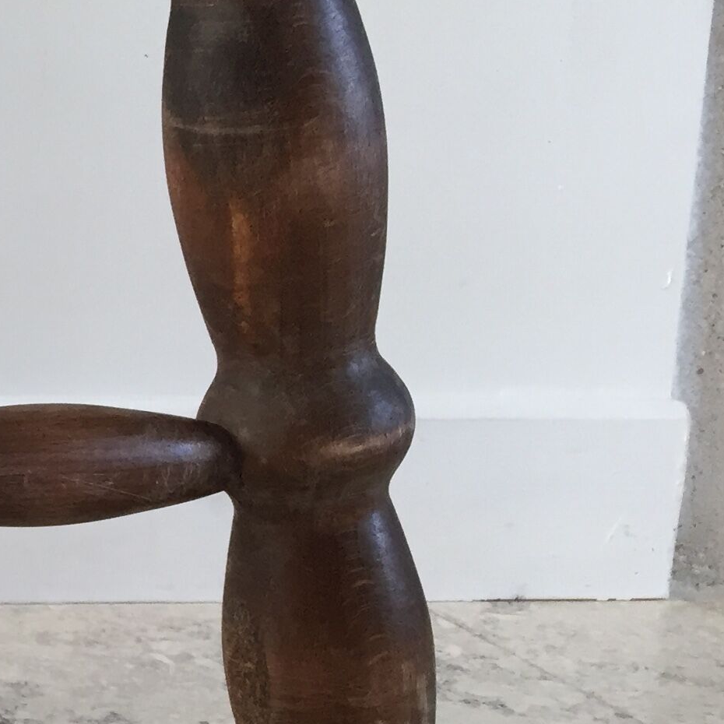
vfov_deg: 19.1
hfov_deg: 16.6
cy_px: 564
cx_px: -505
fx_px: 2130
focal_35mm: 90
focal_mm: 4.15
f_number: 2.2
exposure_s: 1/33
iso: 80
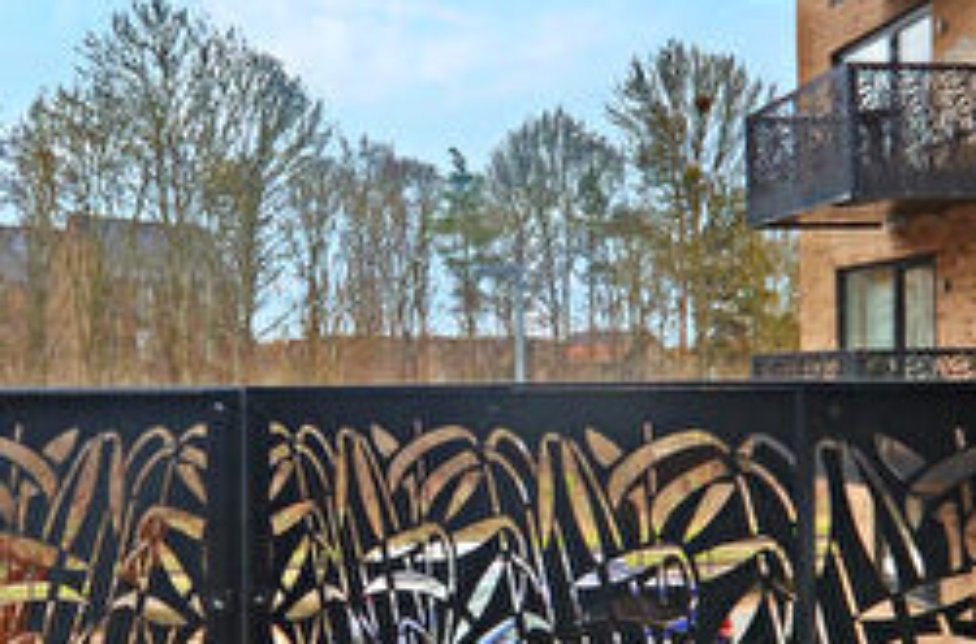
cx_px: 398
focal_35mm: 42
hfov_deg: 46.3
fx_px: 1135
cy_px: 369
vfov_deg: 31.6
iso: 400
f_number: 4
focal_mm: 10
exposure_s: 1/250
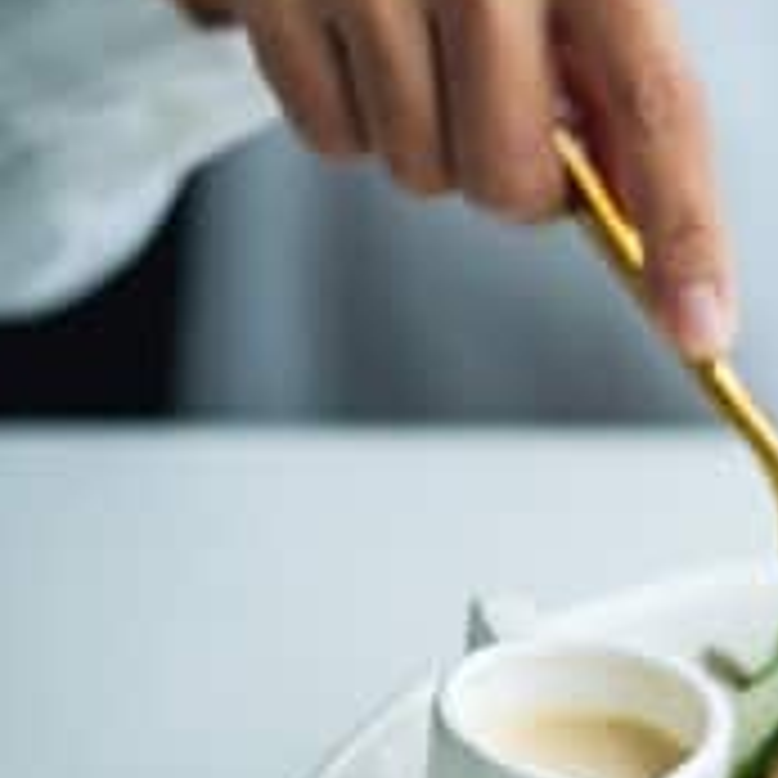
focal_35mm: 247
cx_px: 1021
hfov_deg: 7.0
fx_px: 6281
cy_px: 621
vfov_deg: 7.1
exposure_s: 1/8000
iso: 200
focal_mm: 56
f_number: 1.2
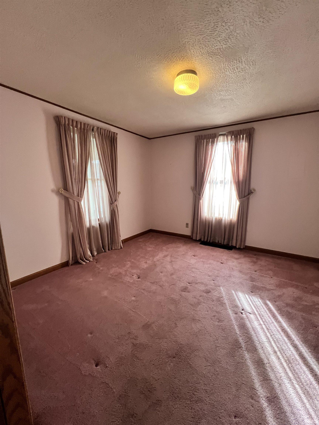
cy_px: 212
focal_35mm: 13
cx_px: 160
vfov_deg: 106.2
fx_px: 160
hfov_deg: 89.9
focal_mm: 1.57
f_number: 1.8
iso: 320
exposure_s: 1/60
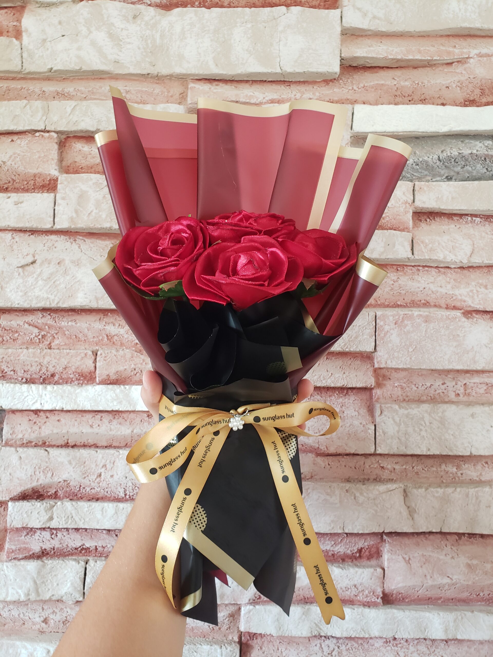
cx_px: 246
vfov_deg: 67.3
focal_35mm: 26
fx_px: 494
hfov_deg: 53.1
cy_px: 328
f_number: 2.4
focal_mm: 4.3
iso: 250
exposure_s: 1/20
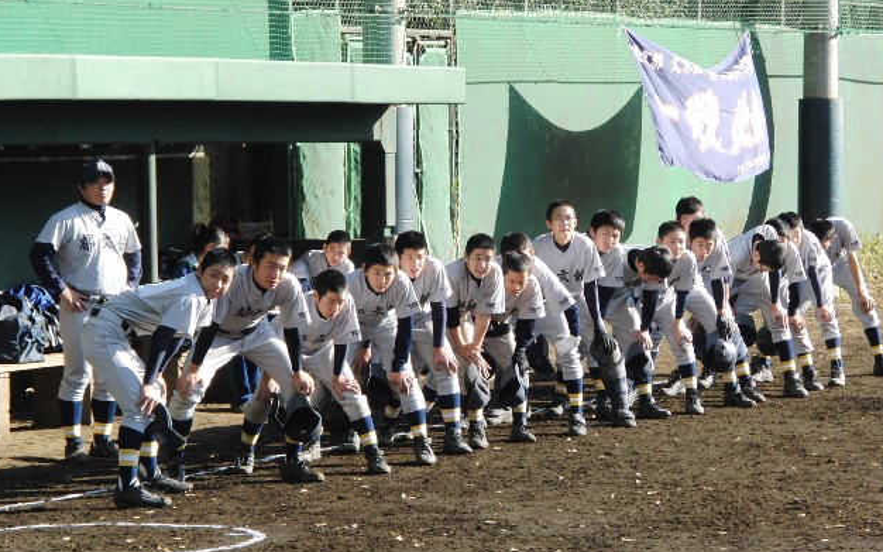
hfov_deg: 11.6
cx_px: 444
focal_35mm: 181
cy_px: 322
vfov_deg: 7.2
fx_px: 4355
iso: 200
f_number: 4.3
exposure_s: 1/400
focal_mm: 29.6
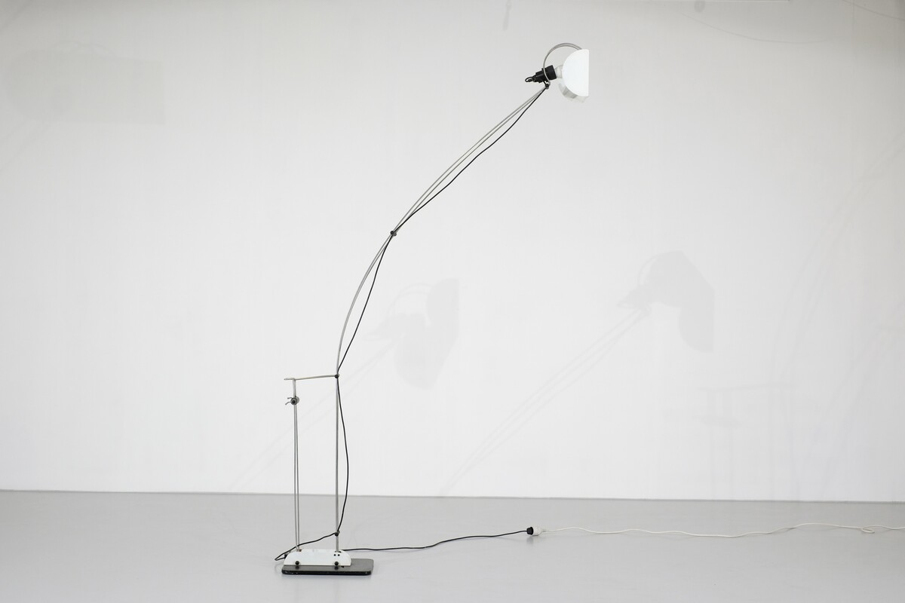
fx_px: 1332
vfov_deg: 25.5
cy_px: 302
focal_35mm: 53
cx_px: 452
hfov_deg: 37.5
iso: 800
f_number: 5.6
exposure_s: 1/100
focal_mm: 35
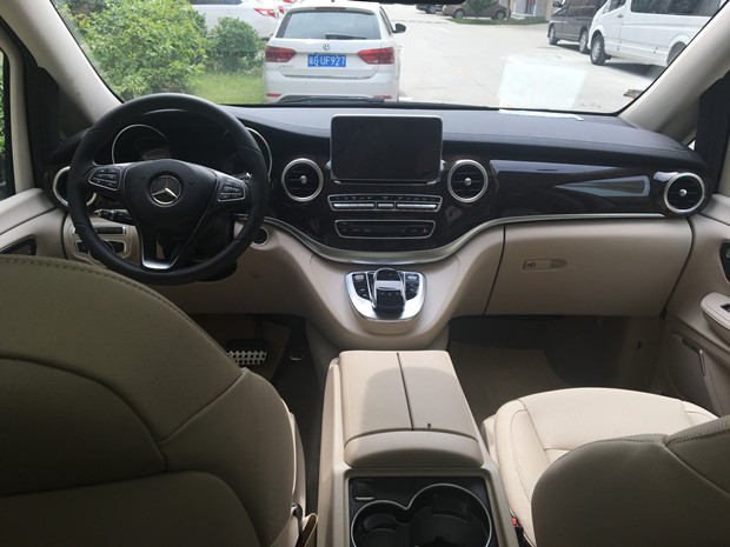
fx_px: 612
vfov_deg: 48.2
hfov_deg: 61.7
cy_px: 274
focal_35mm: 29
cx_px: 365
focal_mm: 4.15
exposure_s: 1/256
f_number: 2.2
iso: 25
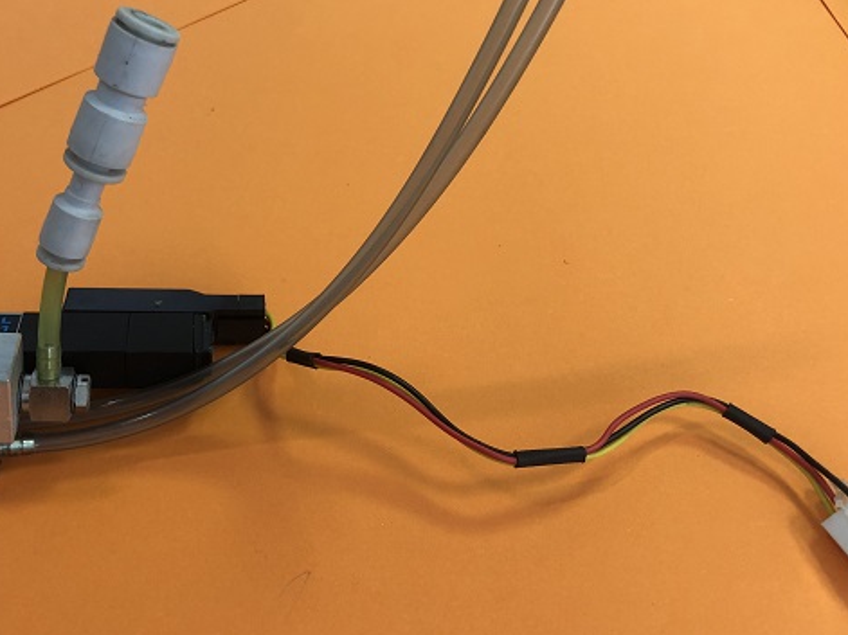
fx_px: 882
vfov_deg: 39.5
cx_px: 347
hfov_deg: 51.1
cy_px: 261
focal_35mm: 36
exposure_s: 1/25
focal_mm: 3.99
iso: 32
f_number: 1.8
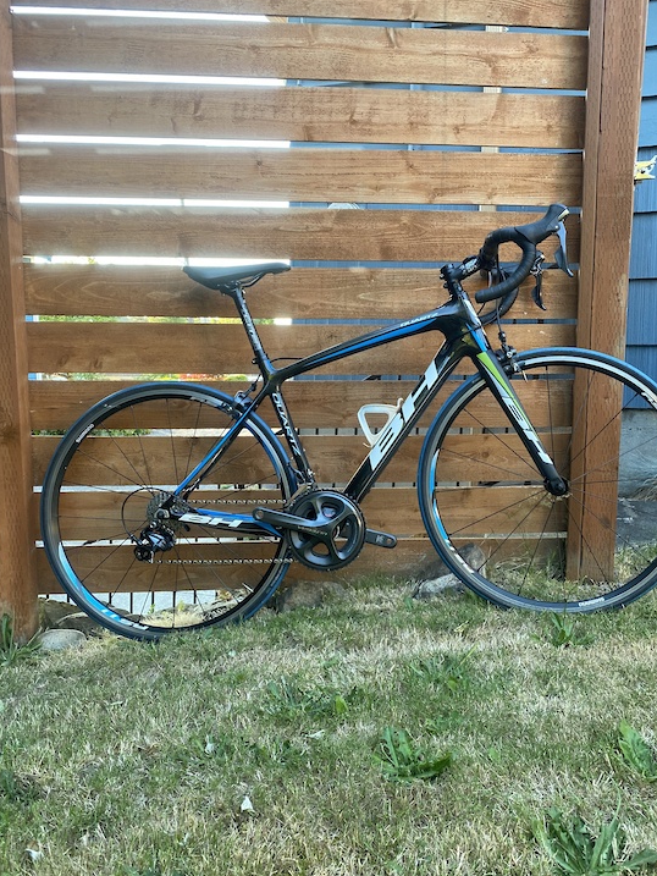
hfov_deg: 48.2
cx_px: 336
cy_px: 446
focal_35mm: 29
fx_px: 734
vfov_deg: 61.6
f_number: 1.8
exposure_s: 1/105
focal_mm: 4.25
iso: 125
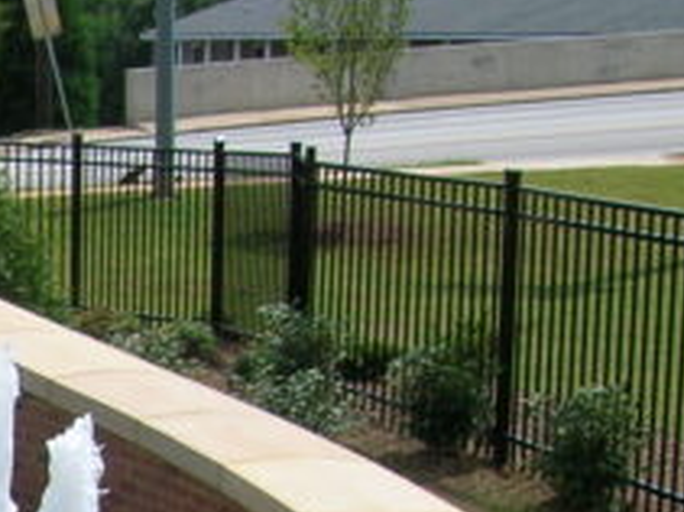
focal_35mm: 124
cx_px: -431
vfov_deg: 11.6
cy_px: 672
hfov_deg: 14.5
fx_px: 2449
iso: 50
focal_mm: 5.7
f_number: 4.9
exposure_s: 1/536
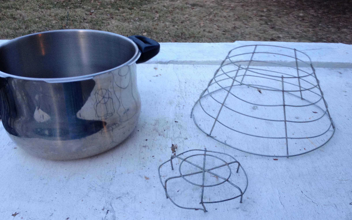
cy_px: 107
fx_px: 365
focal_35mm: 38
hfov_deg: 51.5
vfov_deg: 33.6
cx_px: 180
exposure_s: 1/20
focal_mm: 4.28
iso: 100
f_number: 2.4
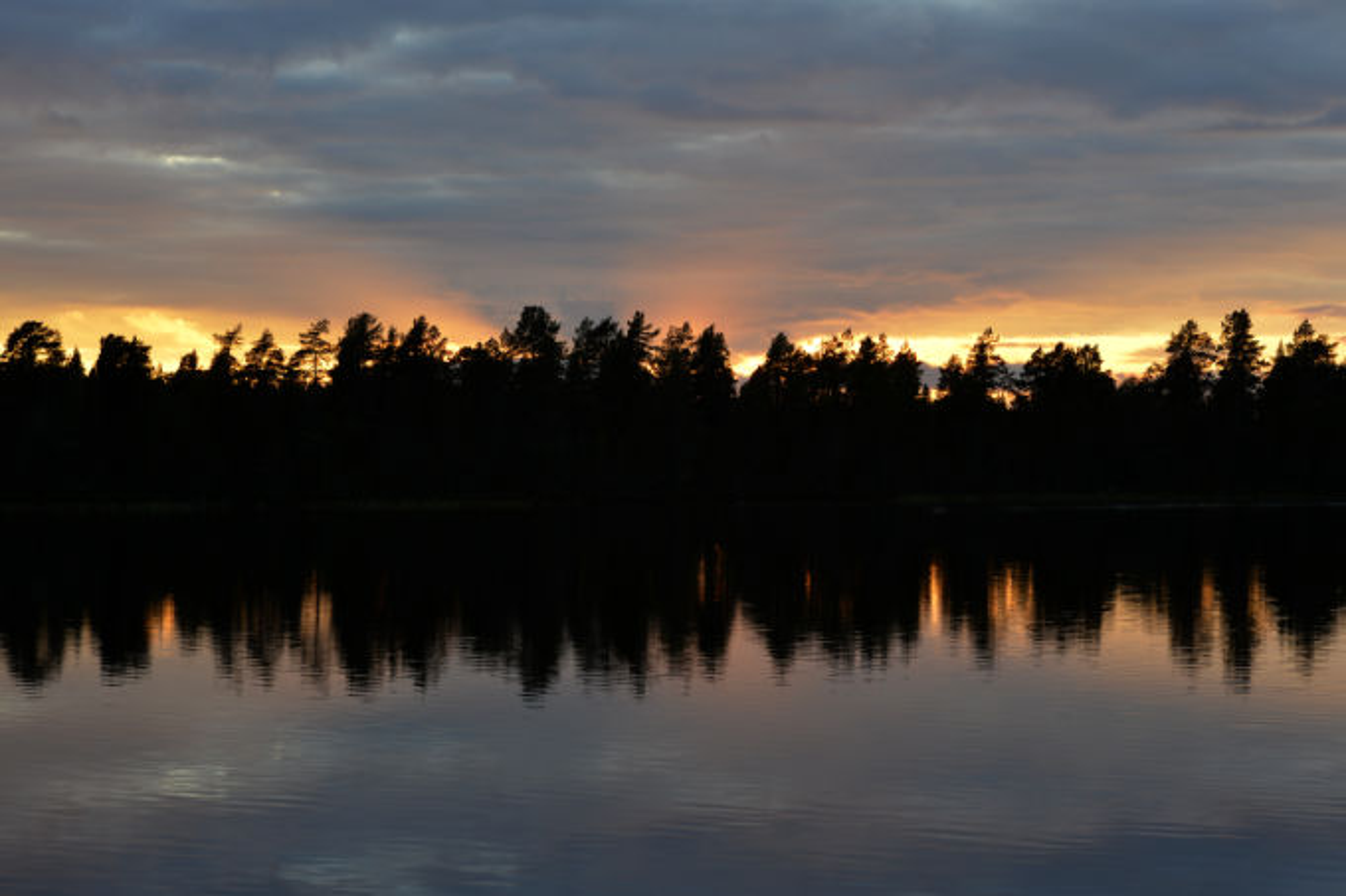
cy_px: 448
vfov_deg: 16.1
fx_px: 3177
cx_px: 673
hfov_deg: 23.9
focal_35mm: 85
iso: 160
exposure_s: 1/30
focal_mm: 85
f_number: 8
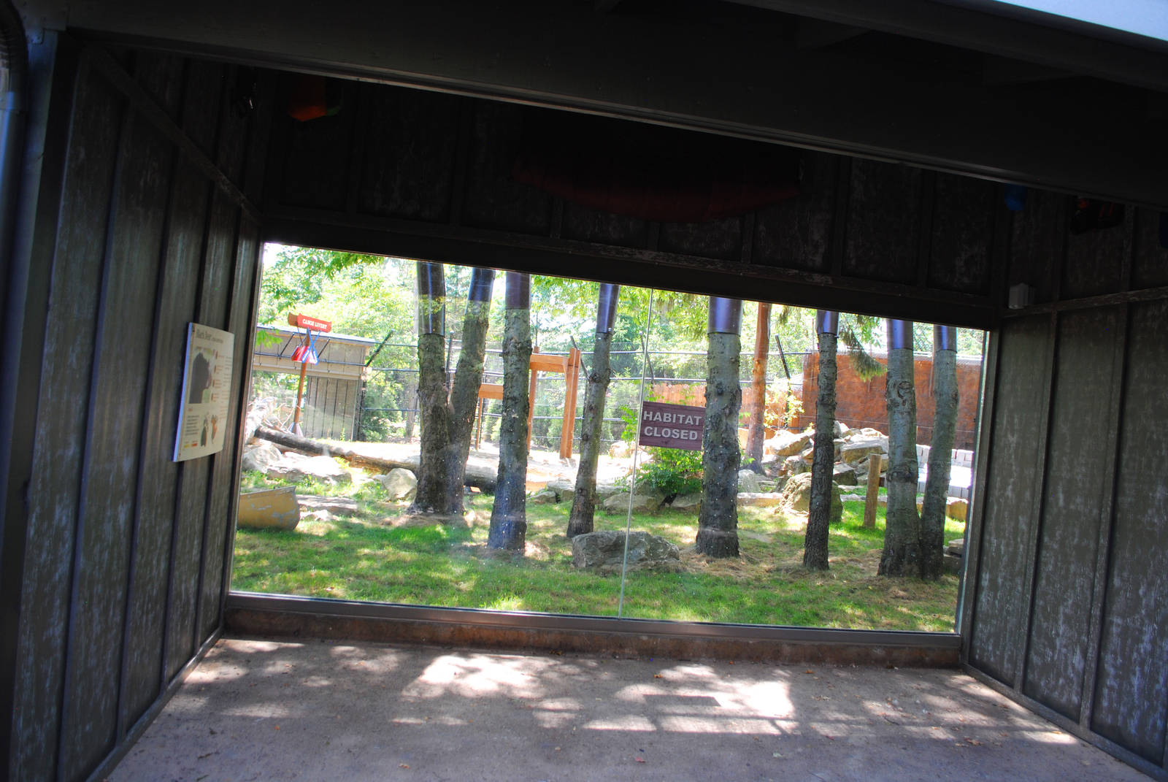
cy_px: 391
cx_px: 584
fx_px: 877
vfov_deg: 48.0
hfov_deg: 67.3
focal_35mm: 27
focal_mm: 18
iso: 200
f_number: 5
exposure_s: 1/100
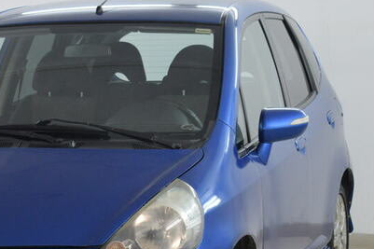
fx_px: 1610
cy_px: 204
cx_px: 54
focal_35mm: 155
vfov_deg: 8.8
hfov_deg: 13.2
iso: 1000
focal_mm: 46
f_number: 5.3
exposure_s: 1/100
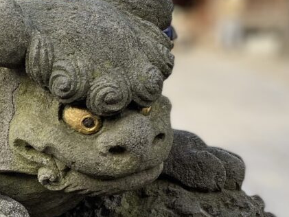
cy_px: 212
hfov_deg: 22.9
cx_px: -46
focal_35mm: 79
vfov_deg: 18.2
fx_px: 660
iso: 40
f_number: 1.8
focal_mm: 4.25
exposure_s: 1/121
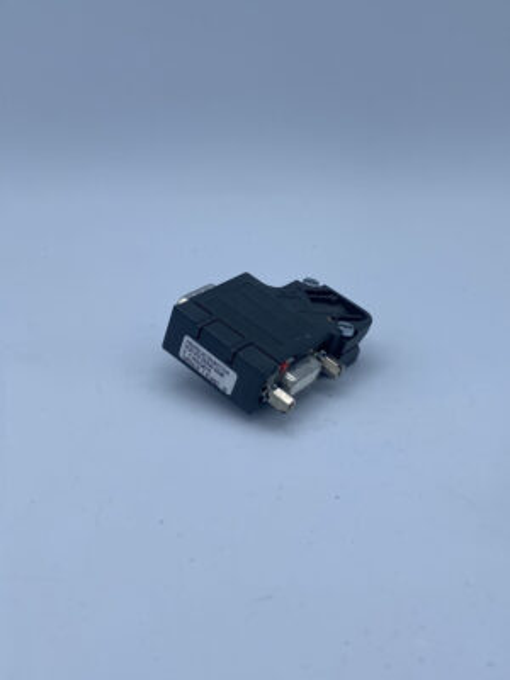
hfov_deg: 53.1
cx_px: 255
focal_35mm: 26
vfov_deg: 67.3
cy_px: 340
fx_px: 511
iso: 32
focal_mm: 4.25
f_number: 1.8
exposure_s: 1/1927
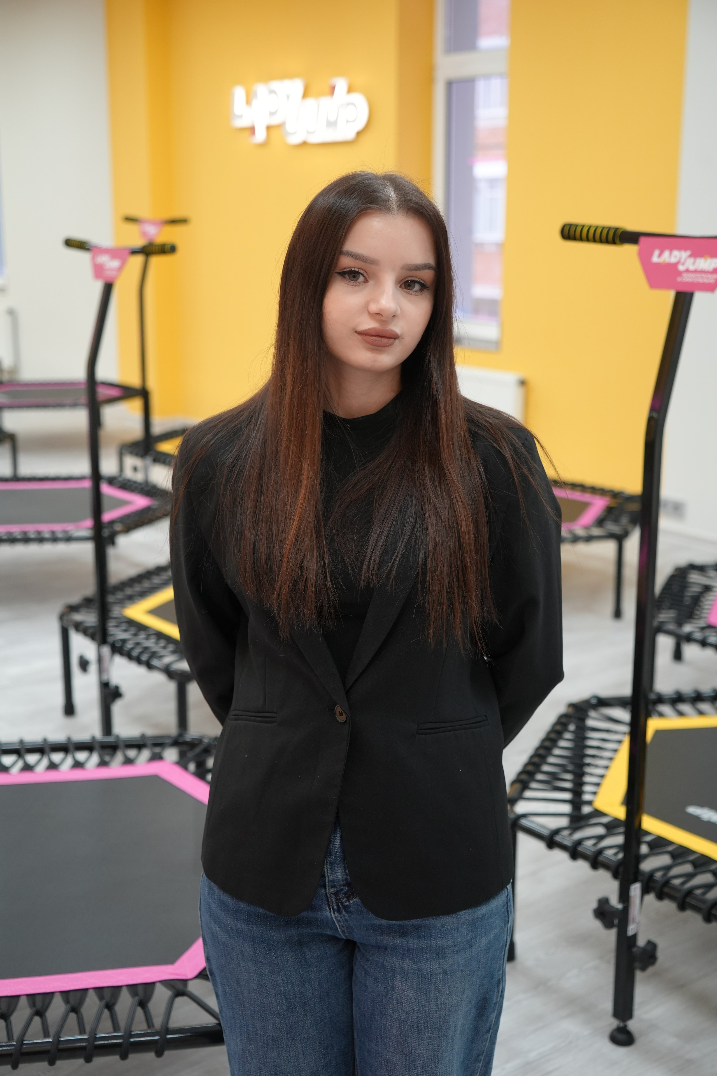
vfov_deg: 43.6
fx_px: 1344
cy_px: 538
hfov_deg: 29.9
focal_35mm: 45
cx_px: 358
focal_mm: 45
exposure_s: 1/160
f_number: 4
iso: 1000
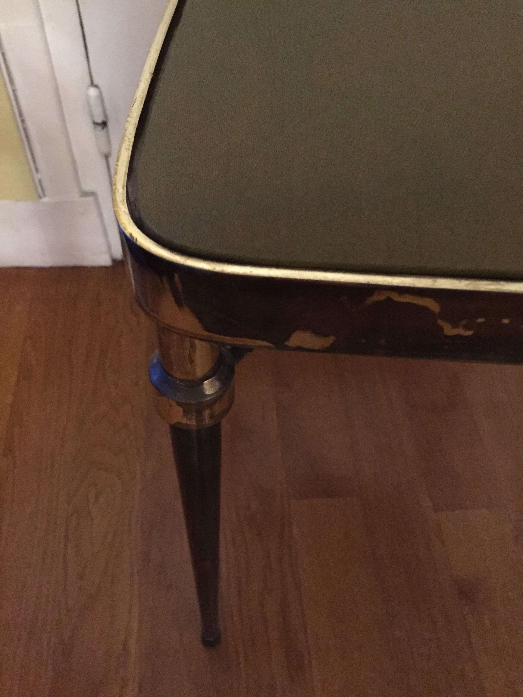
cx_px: 262
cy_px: 348
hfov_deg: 48.2
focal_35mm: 29
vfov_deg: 61.7
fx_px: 584
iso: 800
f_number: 2.2
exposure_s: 1/17
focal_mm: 4.15
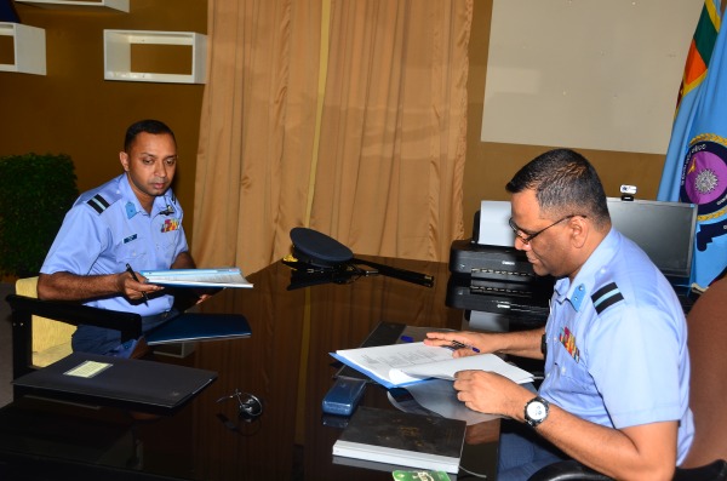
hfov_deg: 49.7
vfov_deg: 34.0
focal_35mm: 39
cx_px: 364
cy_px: 240
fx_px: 786
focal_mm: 26
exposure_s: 1/80
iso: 250
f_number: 5
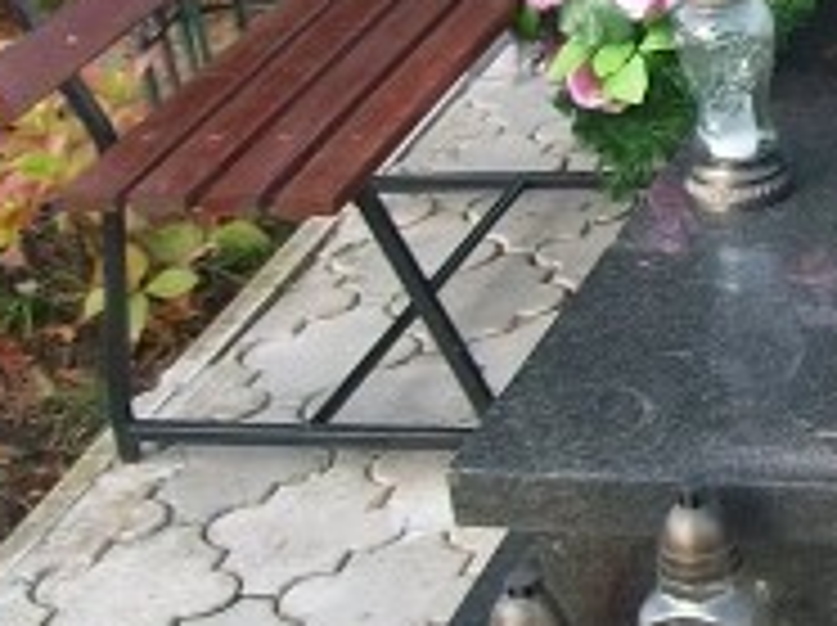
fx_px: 2994
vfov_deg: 11.8
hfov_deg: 15.2
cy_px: 41
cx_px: 1084
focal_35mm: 124
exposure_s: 1/160
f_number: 2.7
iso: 80
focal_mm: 6
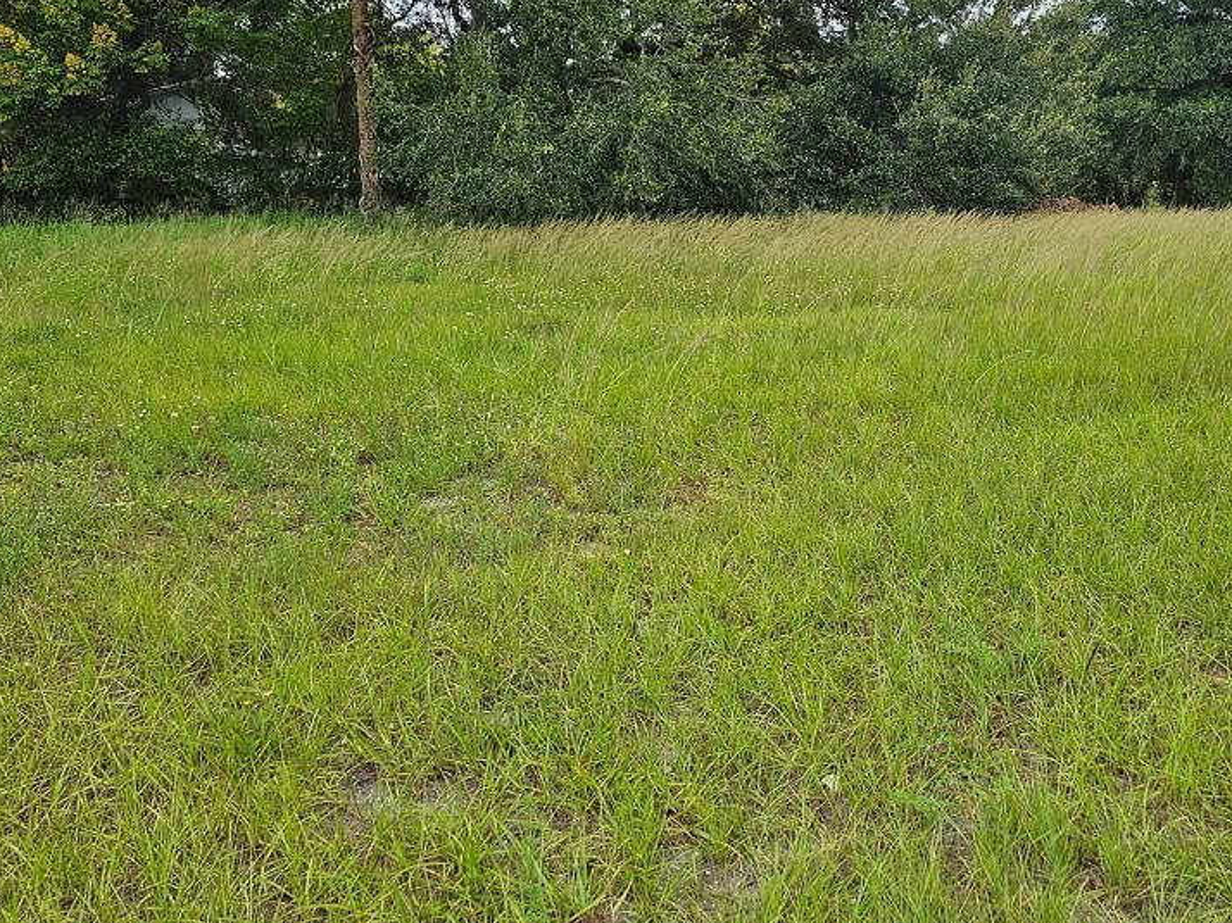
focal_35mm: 33
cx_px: 735
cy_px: 397
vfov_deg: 42.8
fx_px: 1174
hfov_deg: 55.0
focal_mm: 6.3
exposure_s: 1/515
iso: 16
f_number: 1.7
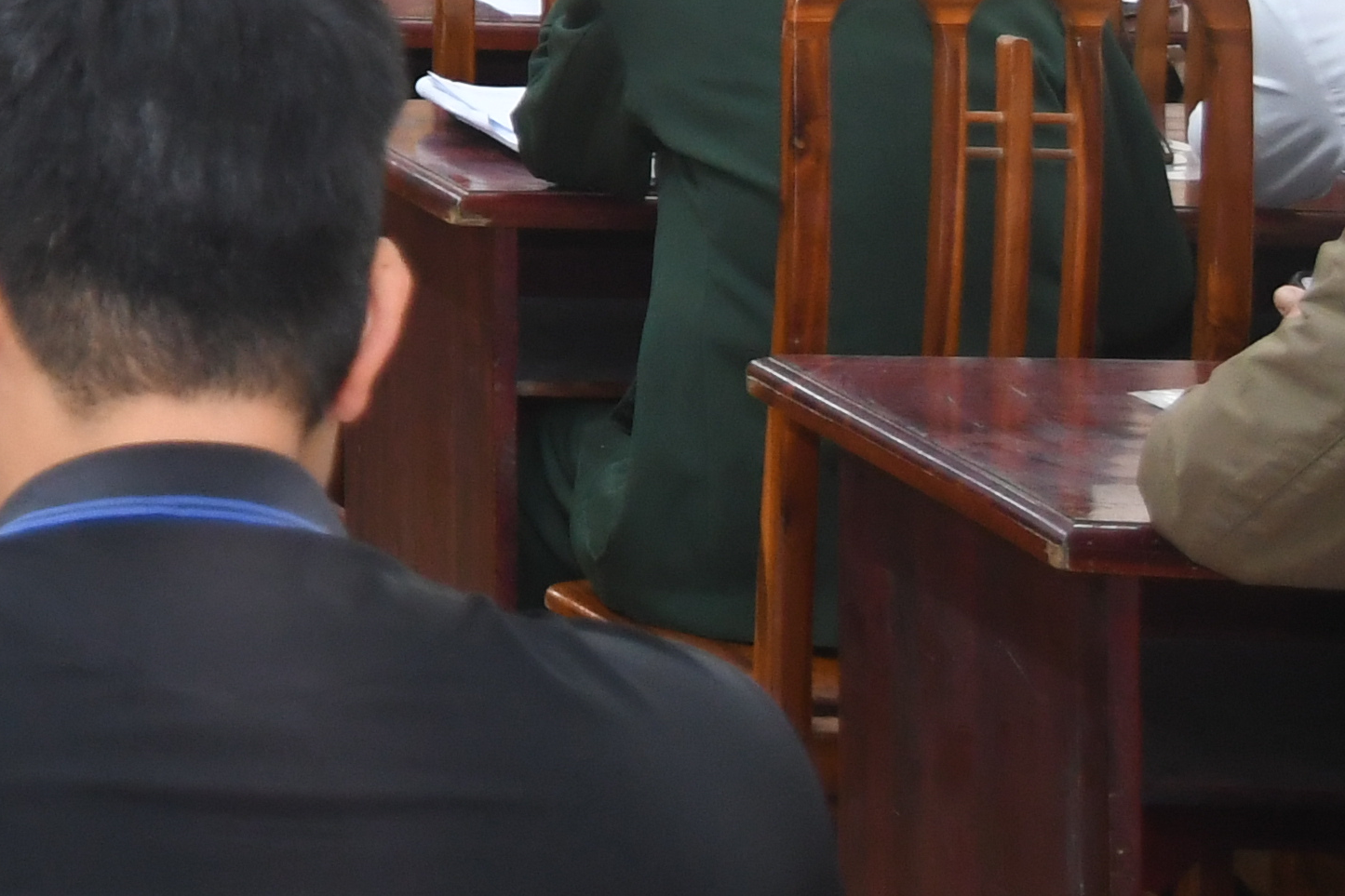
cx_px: -1217
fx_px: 4893
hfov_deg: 13.7
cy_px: -659
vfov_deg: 10.0
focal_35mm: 131
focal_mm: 23
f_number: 3.8
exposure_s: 1/80
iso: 1250
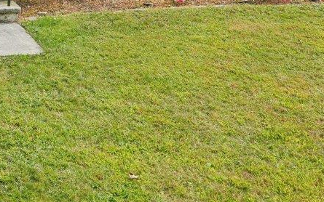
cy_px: -128
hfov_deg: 24.8
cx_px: -68
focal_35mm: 75
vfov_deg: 15.6
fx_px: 662
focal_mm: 16
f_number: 8
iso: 100
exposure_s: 1/80
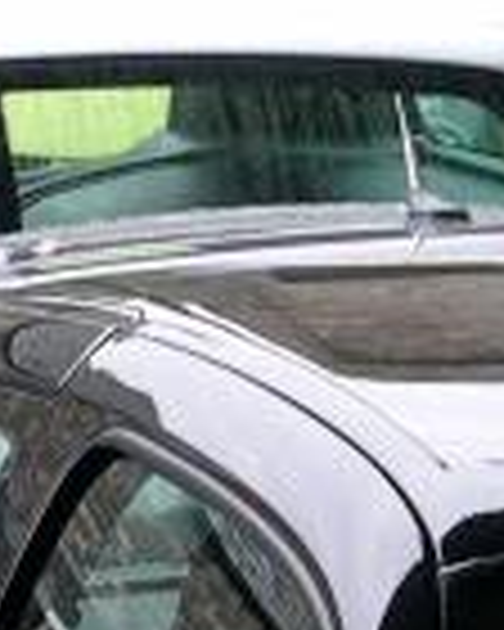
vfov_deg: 9.1
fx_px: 3953
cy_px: 166
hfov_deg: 7.3
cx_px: 117
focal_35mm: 212
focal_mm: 8
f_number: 2.8
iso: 100
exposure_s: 1/45
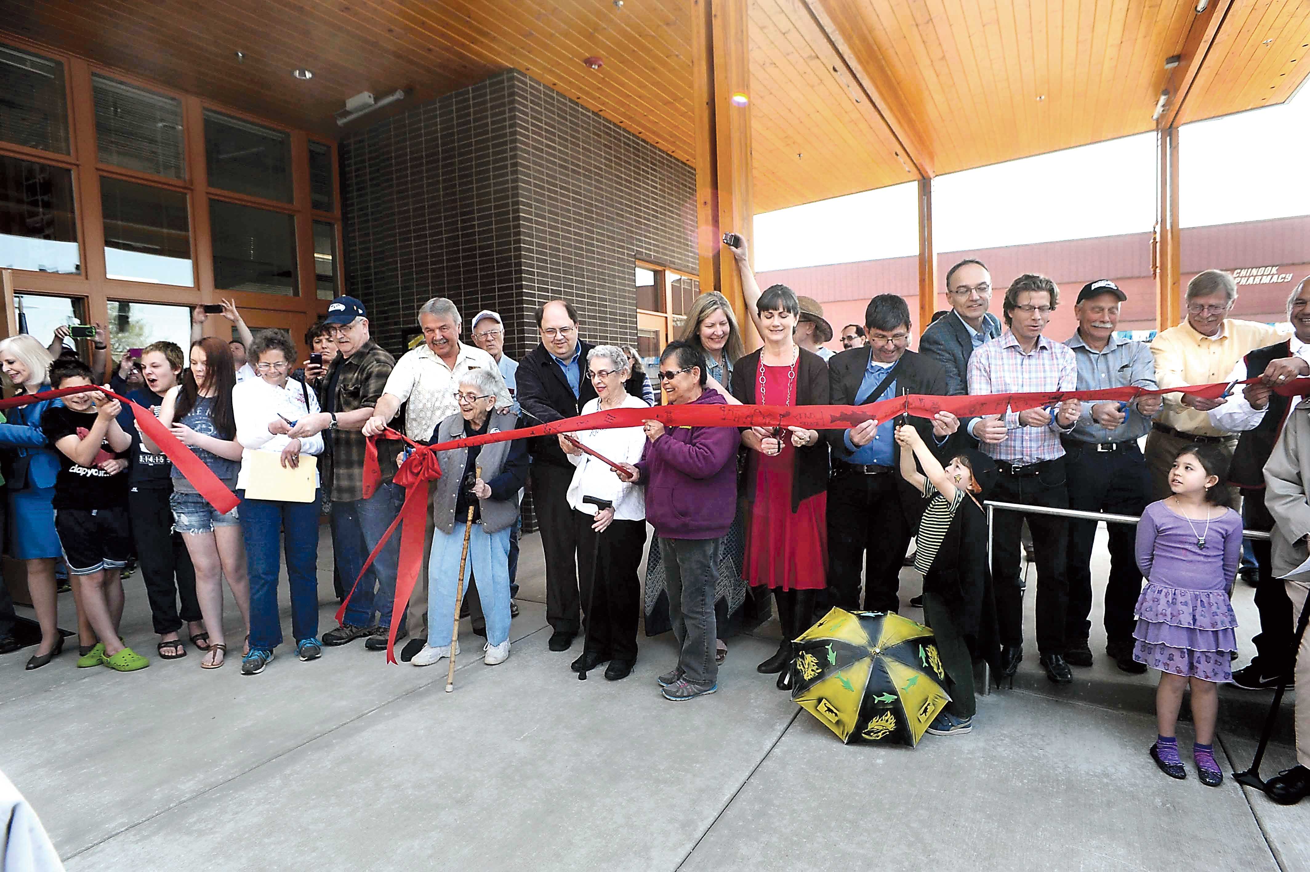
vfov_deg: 61.9
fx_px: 727
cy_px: 436
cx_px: 655
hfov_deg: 84.0
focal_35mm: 20
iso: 640
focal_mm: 20
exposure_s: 1/320
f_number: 9
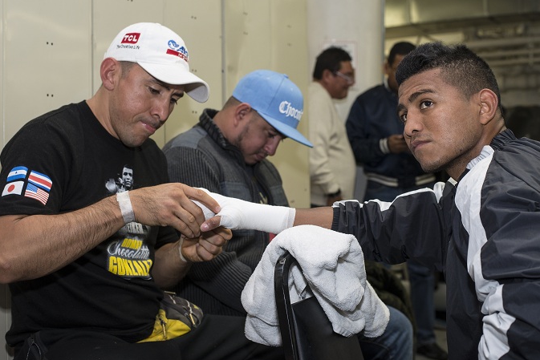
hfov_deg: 38.2
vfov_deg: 26.0
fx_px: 780
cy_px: 184
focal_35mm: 52
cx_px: 270
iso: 640
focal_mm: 50
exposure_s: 1/80
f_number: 5.6
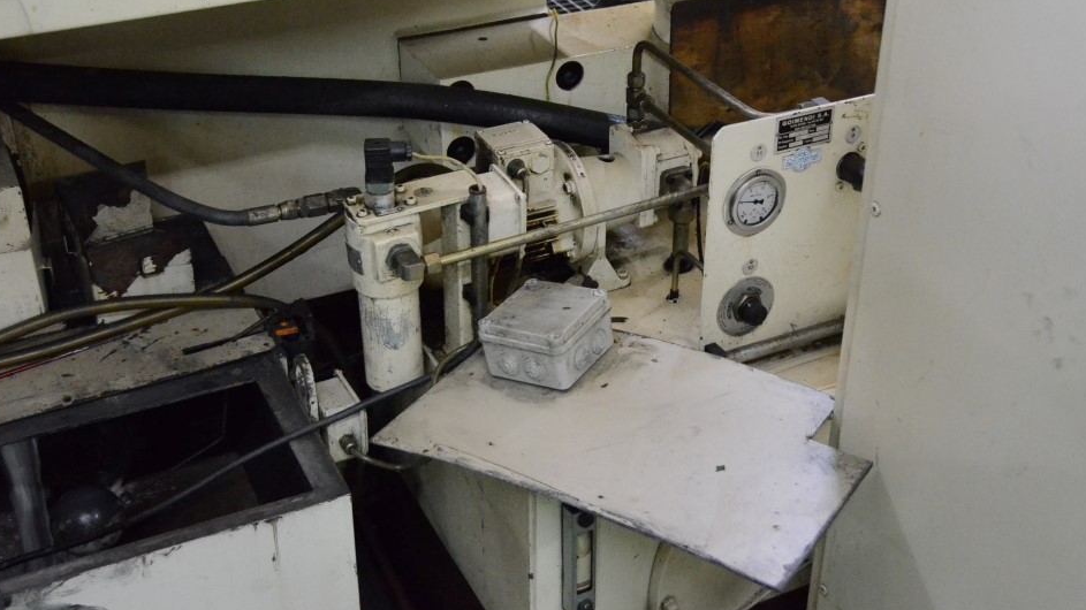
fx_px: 1353
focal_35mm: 47
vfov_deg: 25.3
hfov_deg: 43.6
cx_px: 613
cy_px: 224
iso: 6400
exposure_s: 1/125
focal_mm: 26
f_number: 4.5
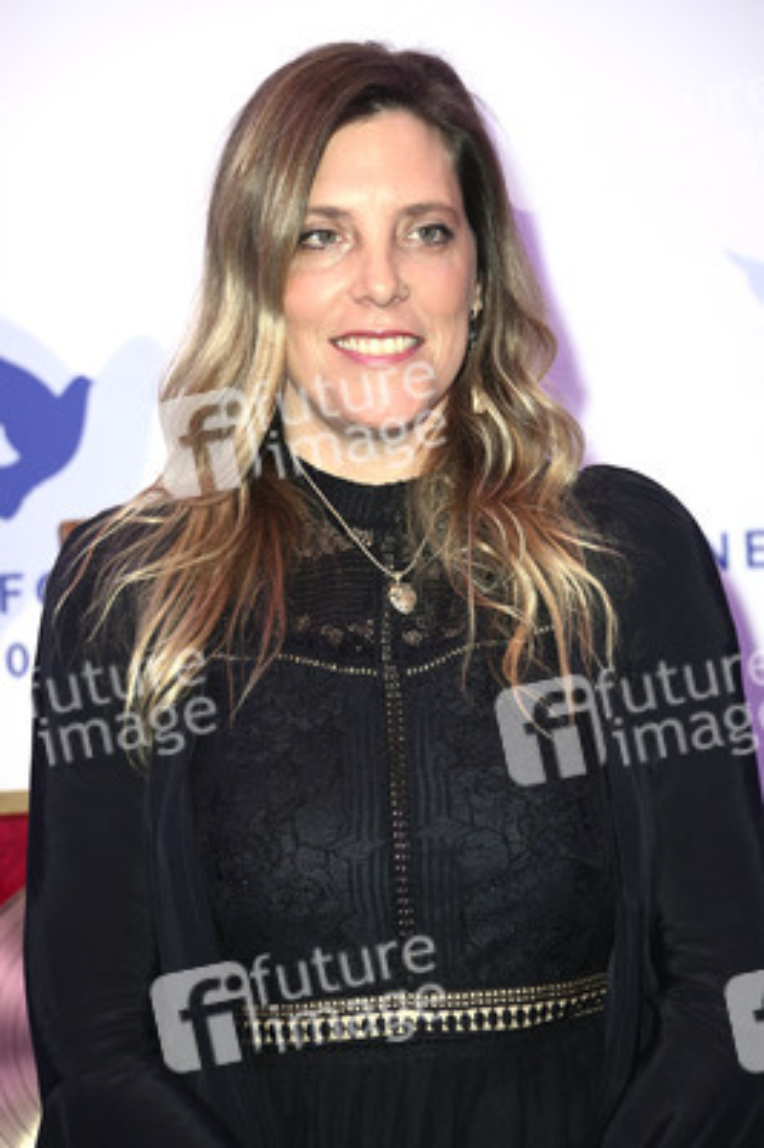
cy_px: 574
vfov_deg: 16.8
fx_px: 3890
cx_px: 382
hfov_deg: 11.2
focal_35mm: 122
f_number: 5.6
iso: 500
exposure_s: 1/250
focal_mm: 122
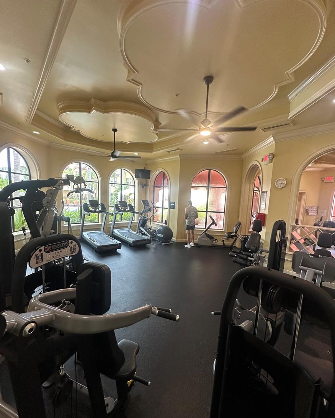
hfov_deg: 84.1
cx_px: 168
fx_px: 186
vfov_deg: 96.7
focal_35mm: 15
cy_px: 221
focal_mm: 2.22
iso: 200
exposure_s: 1/60
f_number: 2.2
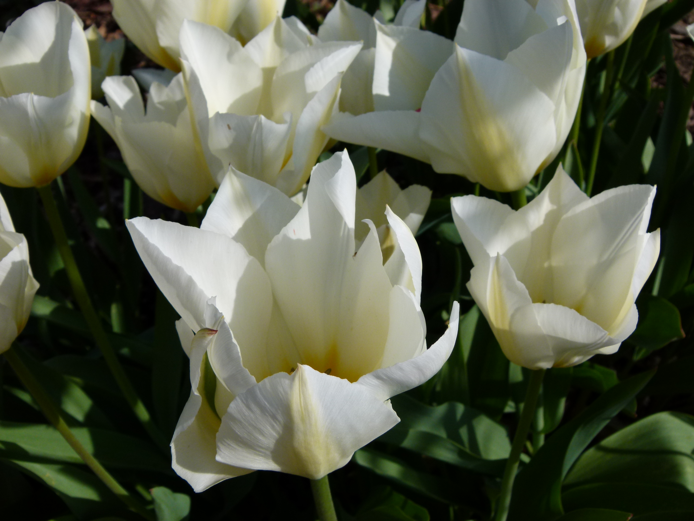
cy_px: 260
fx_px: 762
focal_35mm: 38
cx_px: 347
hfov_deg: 49.0
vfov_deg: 37.7
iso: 100
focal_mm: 6.8
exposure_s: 1/1600
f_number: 4.5
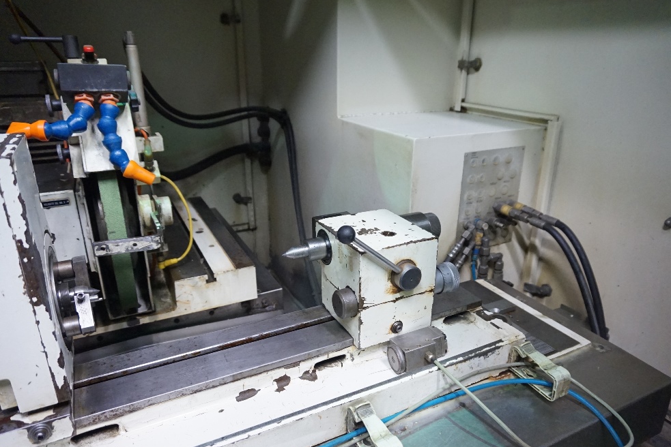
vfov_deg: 51.3
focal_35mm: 25
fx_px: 466
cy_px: 231
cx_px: 344
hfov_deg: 71.5
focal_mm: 16
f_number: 3.5
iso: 3200
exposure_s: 1/160
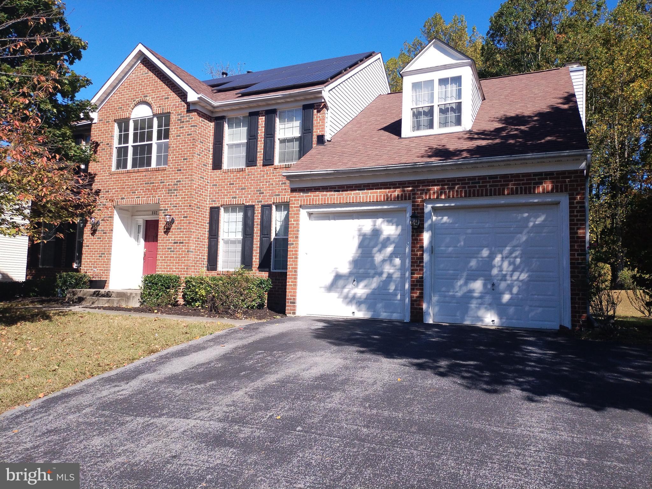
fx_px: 471
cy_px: 244
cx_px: 326
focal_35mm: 25
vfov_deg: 54.9
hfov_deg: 69.4
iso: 100
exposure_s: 1/2166
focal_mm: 4.71
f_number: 1.7
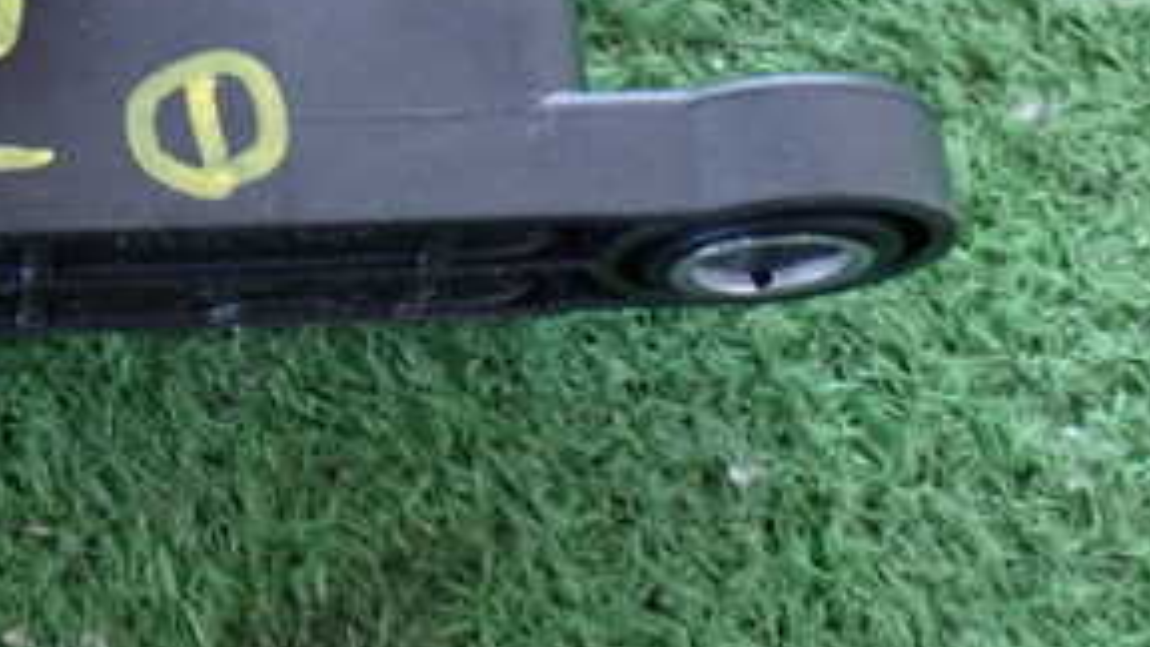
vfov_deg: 12.8
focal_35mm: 93
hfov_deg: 22.2
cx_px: 32
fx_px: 2836
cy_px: -20
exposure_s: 1/15
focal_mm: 7.31
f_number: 2.8
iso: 800
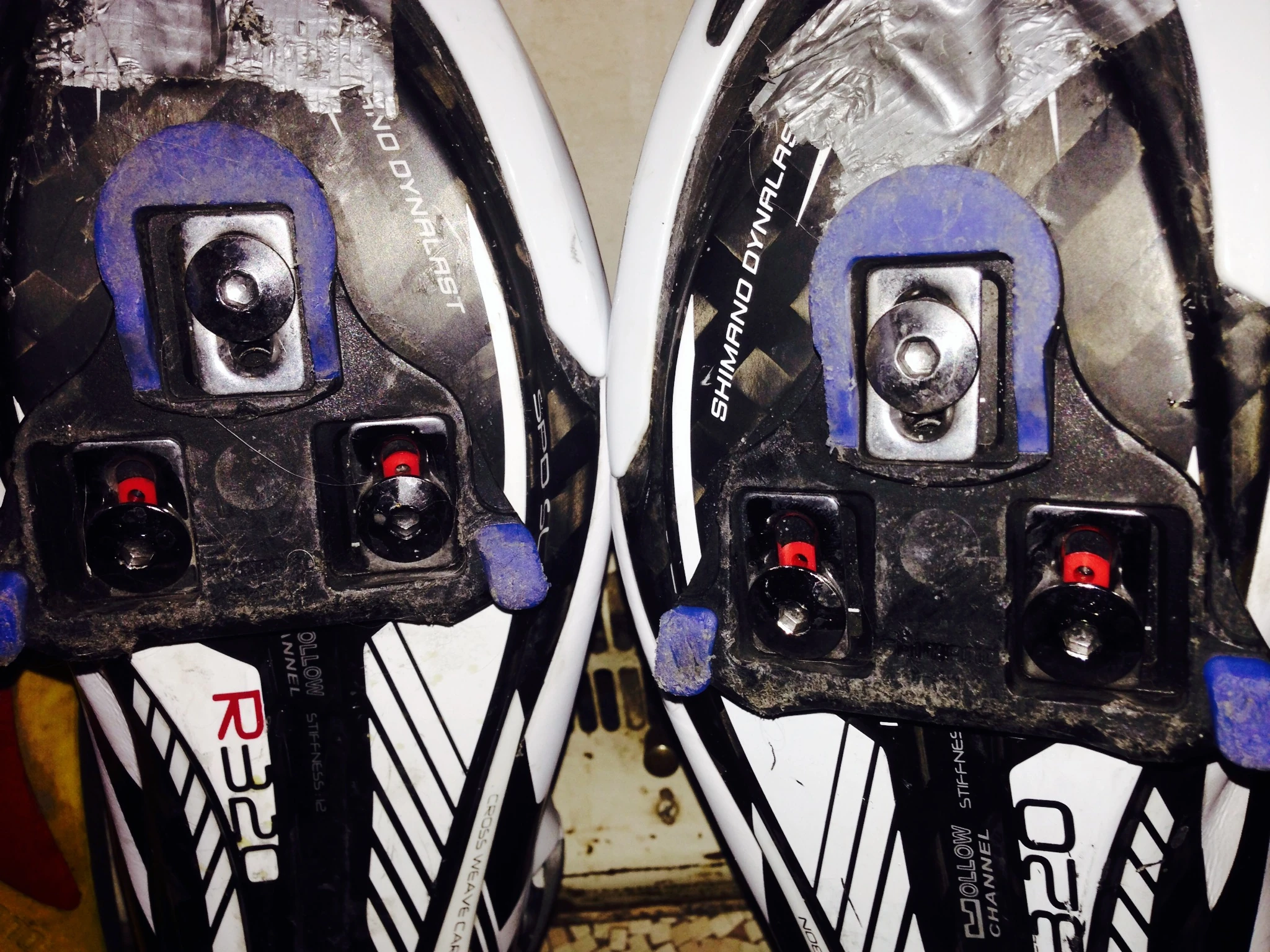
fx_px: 1211
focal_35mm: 33
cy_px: 476
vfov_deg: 42.9
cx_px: 635
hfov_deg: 55.4
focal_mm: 4.12
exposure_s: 1/85
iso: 50
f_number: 2.4
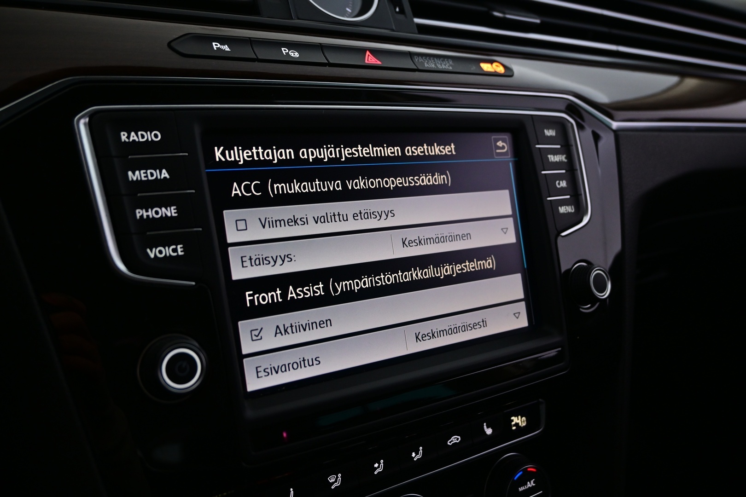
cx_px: 373
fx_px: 653
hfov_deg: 59.5
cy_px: 248
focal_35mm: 32
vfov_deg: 41.7
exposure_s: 1/30
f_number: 4
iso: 900
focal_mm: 21
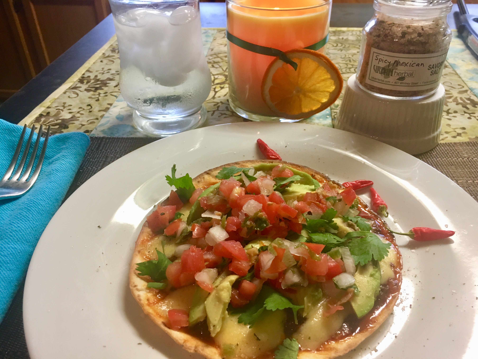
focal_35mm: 29
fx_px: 400
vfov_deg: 48.2
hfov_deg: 61.7
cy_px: 180
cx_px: 239
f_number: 2.2
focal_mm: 4.15
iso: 100
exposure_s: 1/30
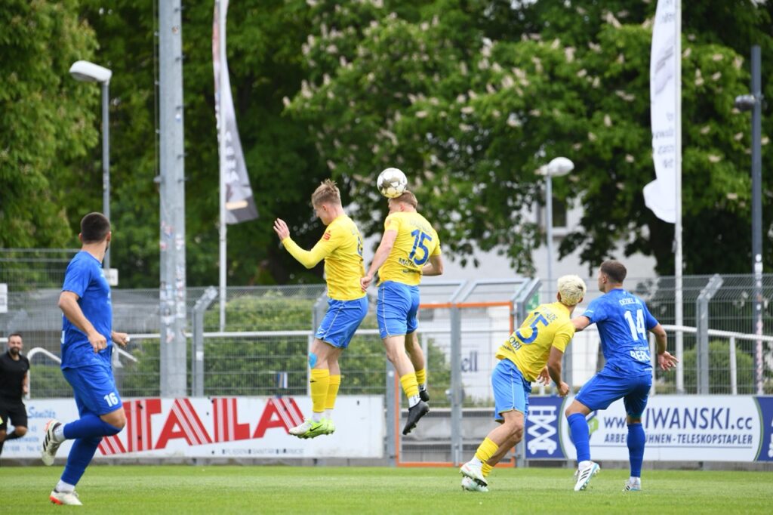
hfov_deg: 5.7
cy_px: 258
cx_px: 386
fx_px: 7727
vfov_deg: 3.8
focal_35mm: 360
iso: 1250
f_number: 6.3
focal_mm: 360
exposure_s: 1/1600
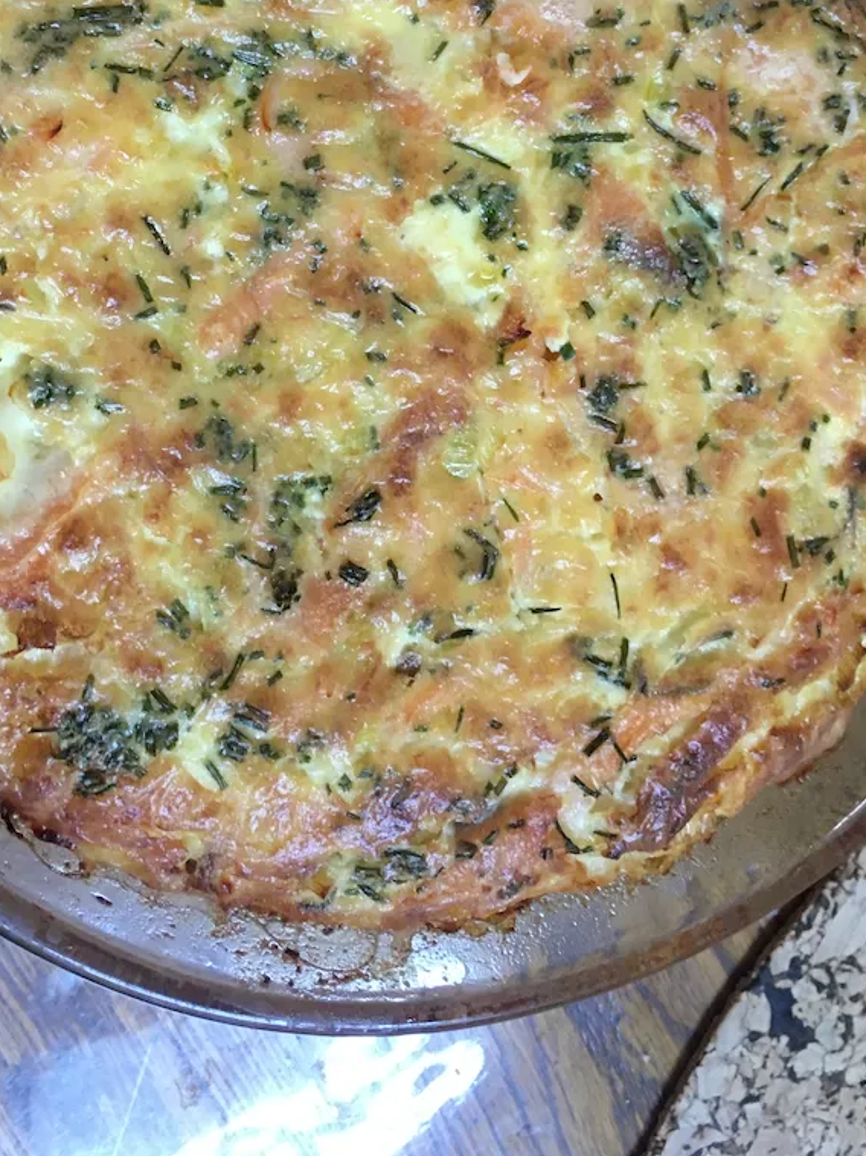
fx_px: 1635
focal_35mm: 49
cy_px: 203
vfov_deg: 37.3
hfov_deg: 29.6
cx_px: 393
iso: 160
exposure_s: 1/33
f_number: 2.2
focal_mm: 4.15
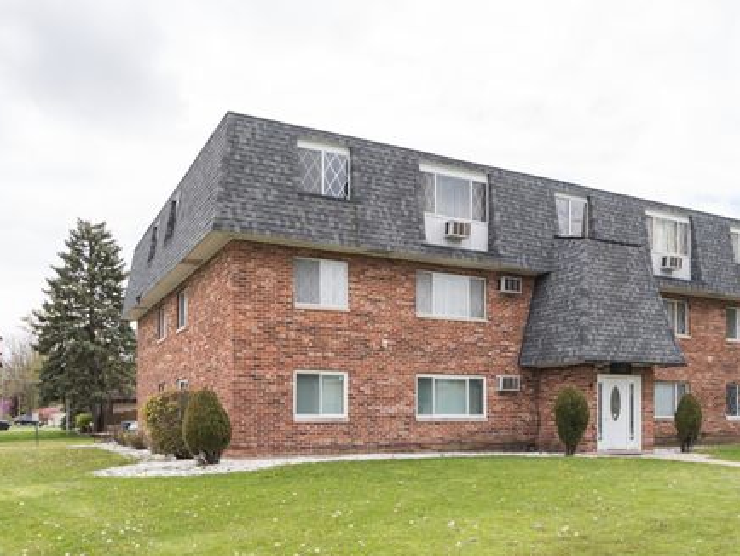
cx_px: 411
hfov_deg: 58.2
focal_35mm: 31
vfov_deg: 45.5
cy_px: 282
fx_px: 663
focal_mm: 19
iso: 200
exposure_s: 1/200
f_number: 11
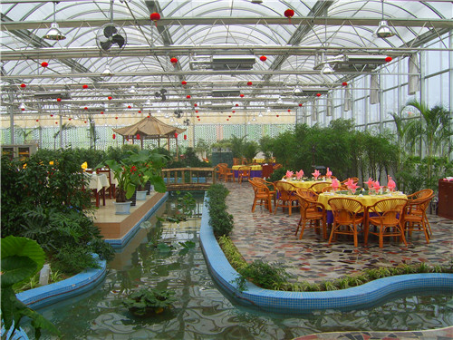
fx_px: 497
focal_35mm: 38
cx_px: 226
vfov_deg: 37.7
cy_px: 170
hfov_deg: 49.0
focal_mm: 7.8
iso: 50
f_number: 6.4
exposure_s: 1/160
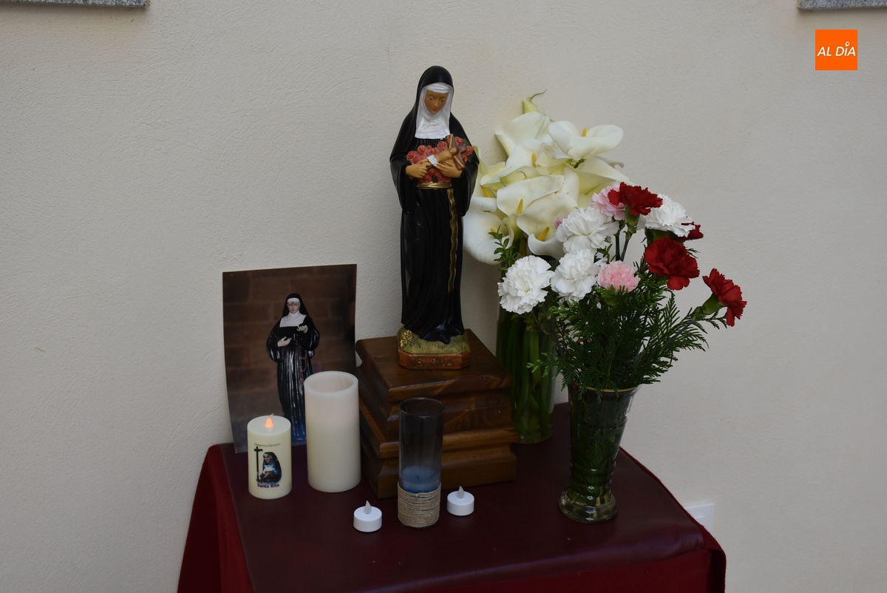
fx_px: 1110
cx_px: 444
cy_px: 296
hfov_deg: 43.6
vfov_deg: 29.9
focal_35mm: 45
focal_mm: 30
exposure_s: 1/125
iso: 400
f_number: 5.6
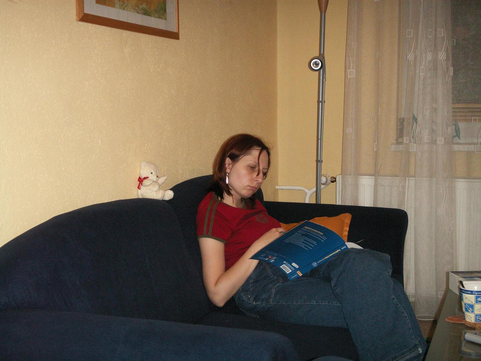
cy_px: 180
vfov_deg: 29.1
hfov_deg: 38.2
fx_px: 695
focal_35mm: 50
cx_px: 240
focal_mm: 10.6
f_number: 3.5
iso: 160
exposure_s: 1/40
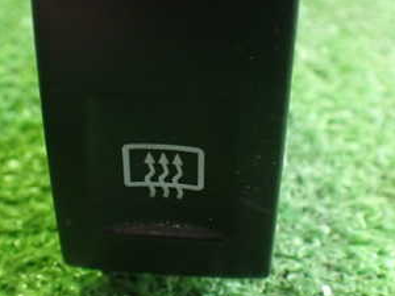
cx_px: 182
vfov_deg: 24.3
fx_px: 685
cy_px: 104
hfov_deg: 32.2
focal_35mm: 60
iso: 800
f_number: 2.3
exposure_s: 1/30
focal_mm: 5.4
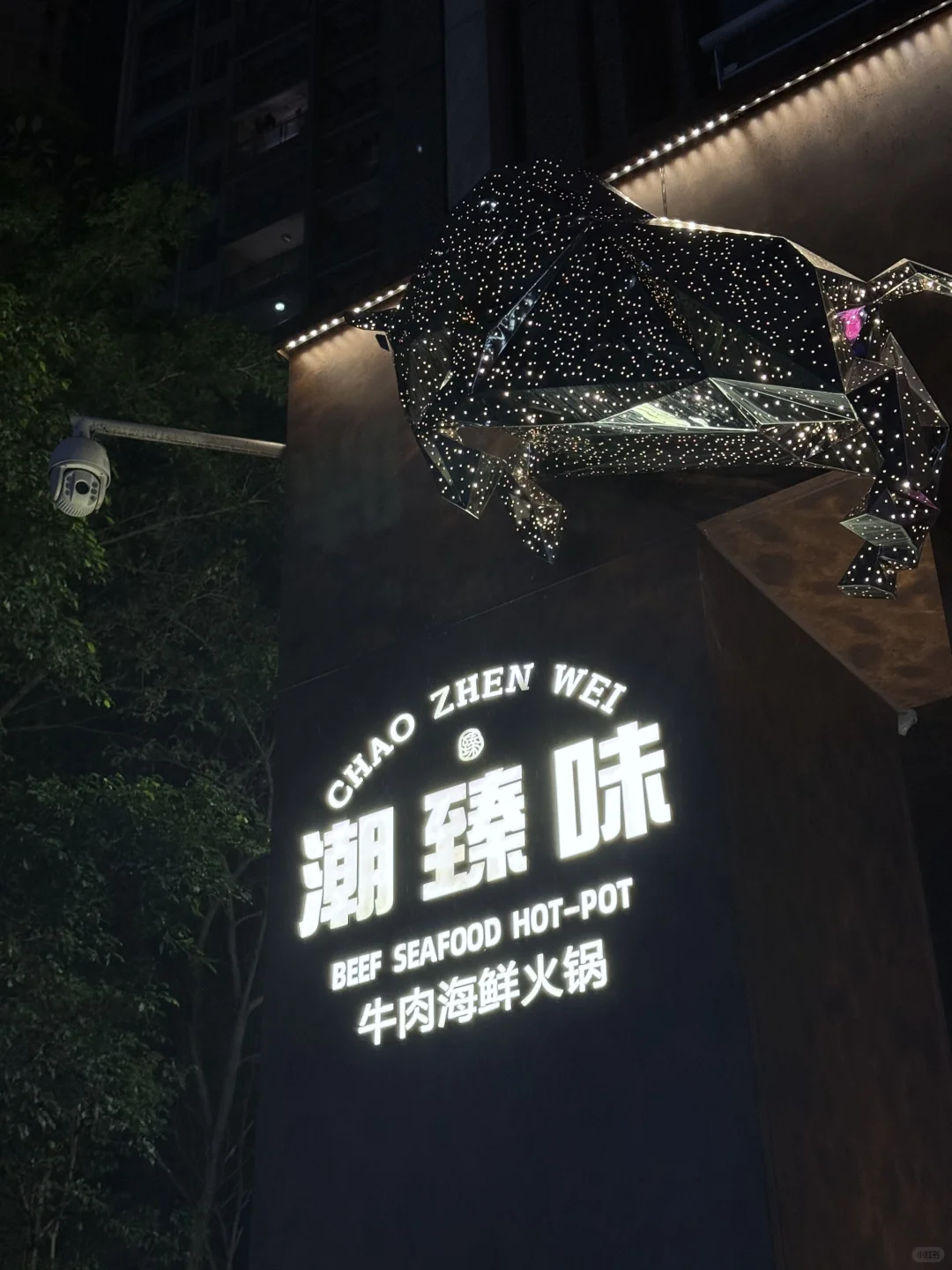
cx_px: 476
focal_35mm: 48
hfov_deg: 30.3
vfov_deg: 39.7
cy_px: 635
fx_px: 1760
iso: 100
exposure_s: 1/114
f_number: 1.78
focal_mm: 6.76
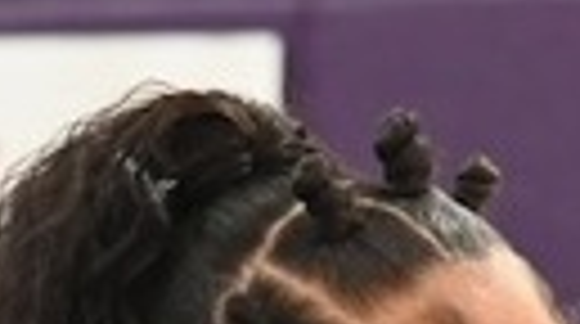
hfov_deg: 1.3
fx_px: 25590
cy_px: 734
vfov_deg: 0.7
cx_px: 634
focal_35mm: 1667
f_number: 5
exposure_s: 1/200
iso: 5000
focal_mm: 200
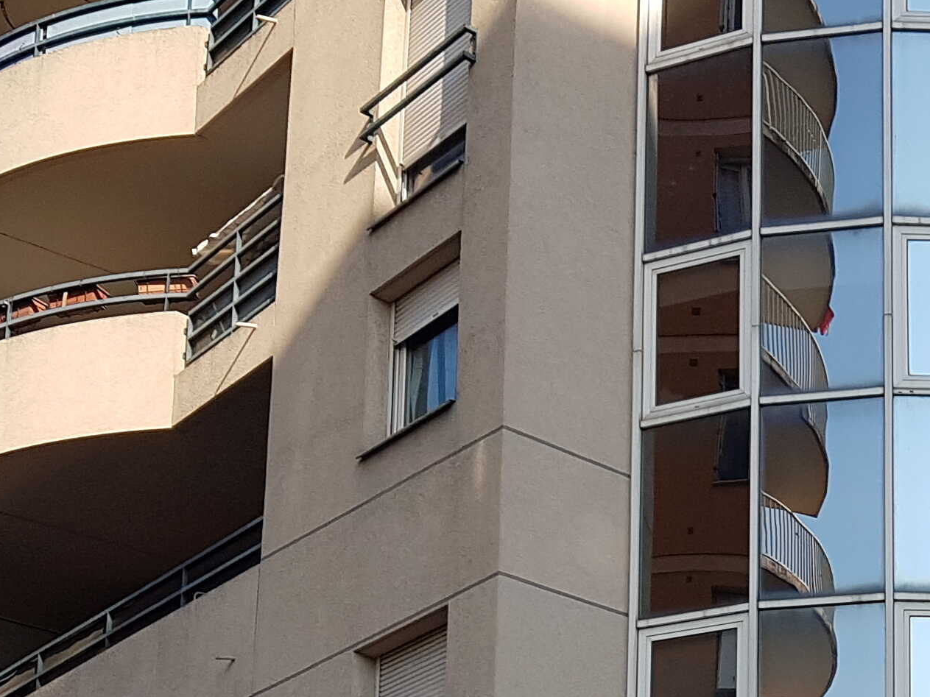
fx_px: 2230
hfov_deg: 22.2
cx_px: 1029
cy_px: 911
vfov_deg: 16.7
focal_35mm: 83
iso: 40
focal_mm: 4.2
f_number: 1.7
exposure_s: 1/1396
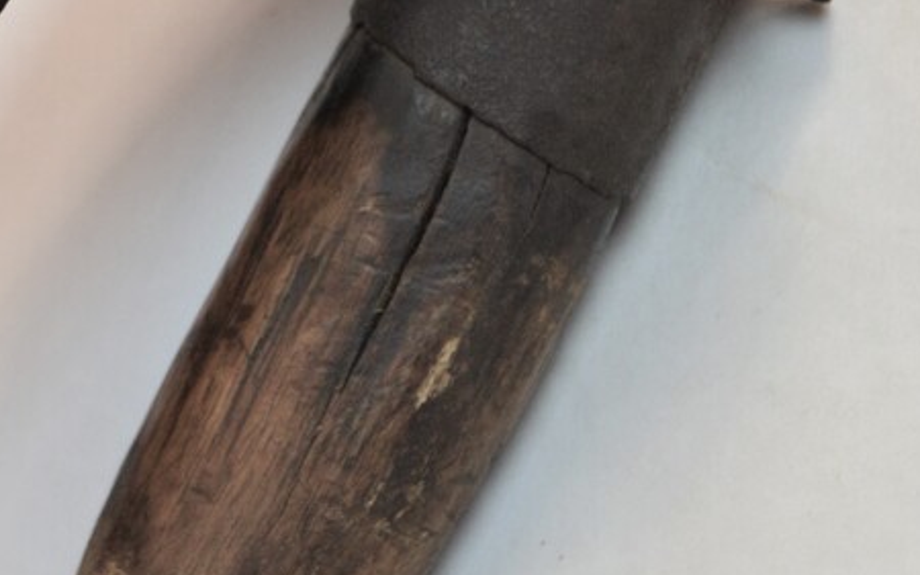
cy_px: 43
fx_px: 4086
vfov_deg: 8.0
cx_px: 507
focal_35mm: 163
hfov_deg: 12.8
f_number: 5.3
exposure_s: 1/30
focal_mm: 40
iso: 400
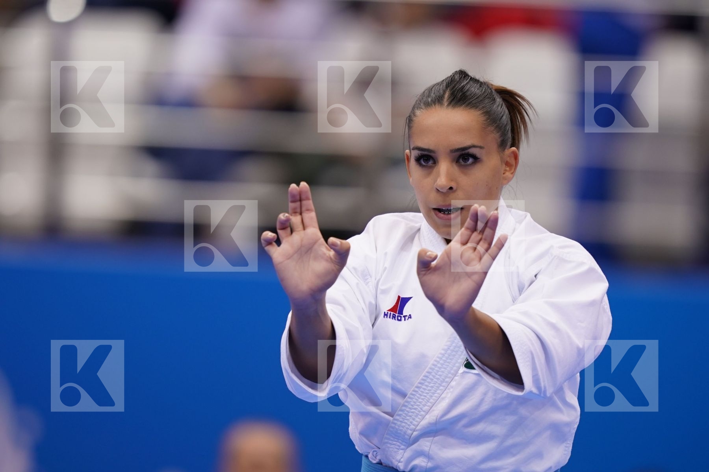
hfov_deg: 3.4
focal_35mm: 600
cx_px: 354
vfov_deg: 2.3
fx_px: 11816
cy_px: 236
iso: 640
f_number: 2.8
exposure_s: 1/500
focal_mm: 400
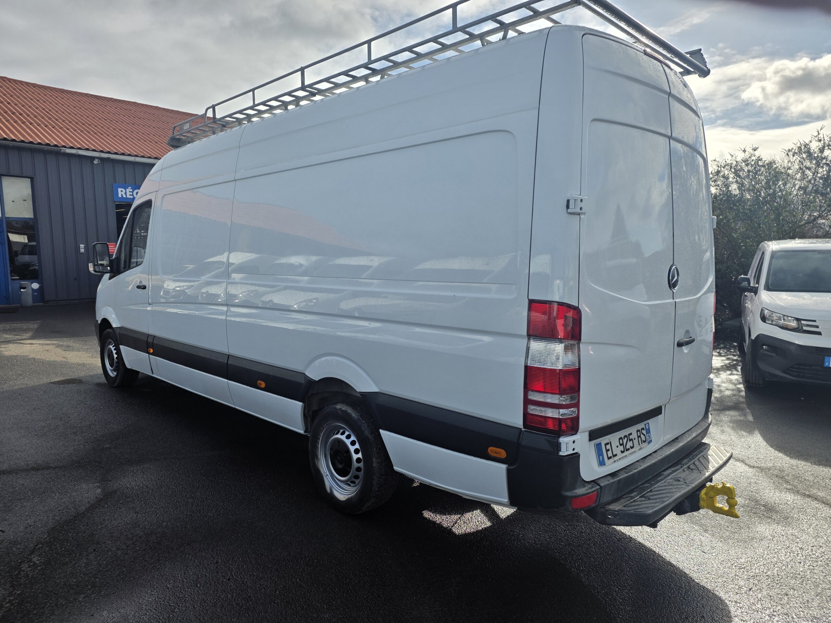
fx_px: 552
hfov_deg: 73.9
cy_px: 312
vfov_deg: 58.9
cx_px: 416
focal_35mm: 23
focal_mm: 6.25
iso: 64
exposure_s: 1/7944
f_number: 1.7
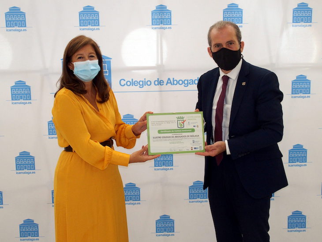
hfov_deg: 41.2
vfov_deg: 31.5
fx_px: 428
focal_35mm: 46
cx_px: 161
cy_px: 121
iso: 400
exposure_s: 1/50
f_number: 2.8
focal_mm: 9.8
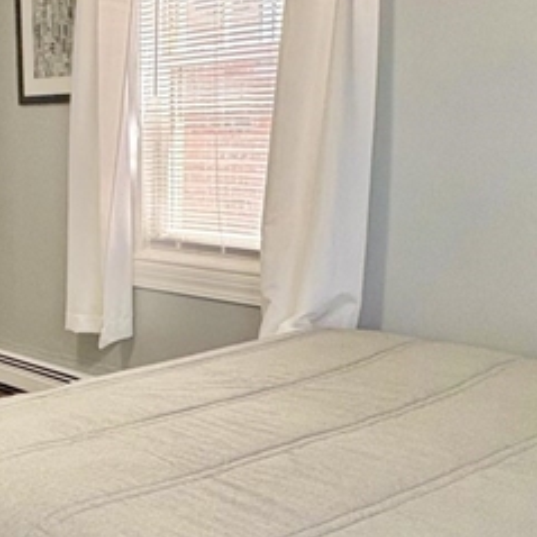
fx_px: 930
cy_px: 377
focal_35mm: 53
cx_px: 70
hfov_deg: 31.0
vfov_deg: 31.8
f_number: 2.2
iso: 320
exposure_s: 1/120
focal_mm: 2.22
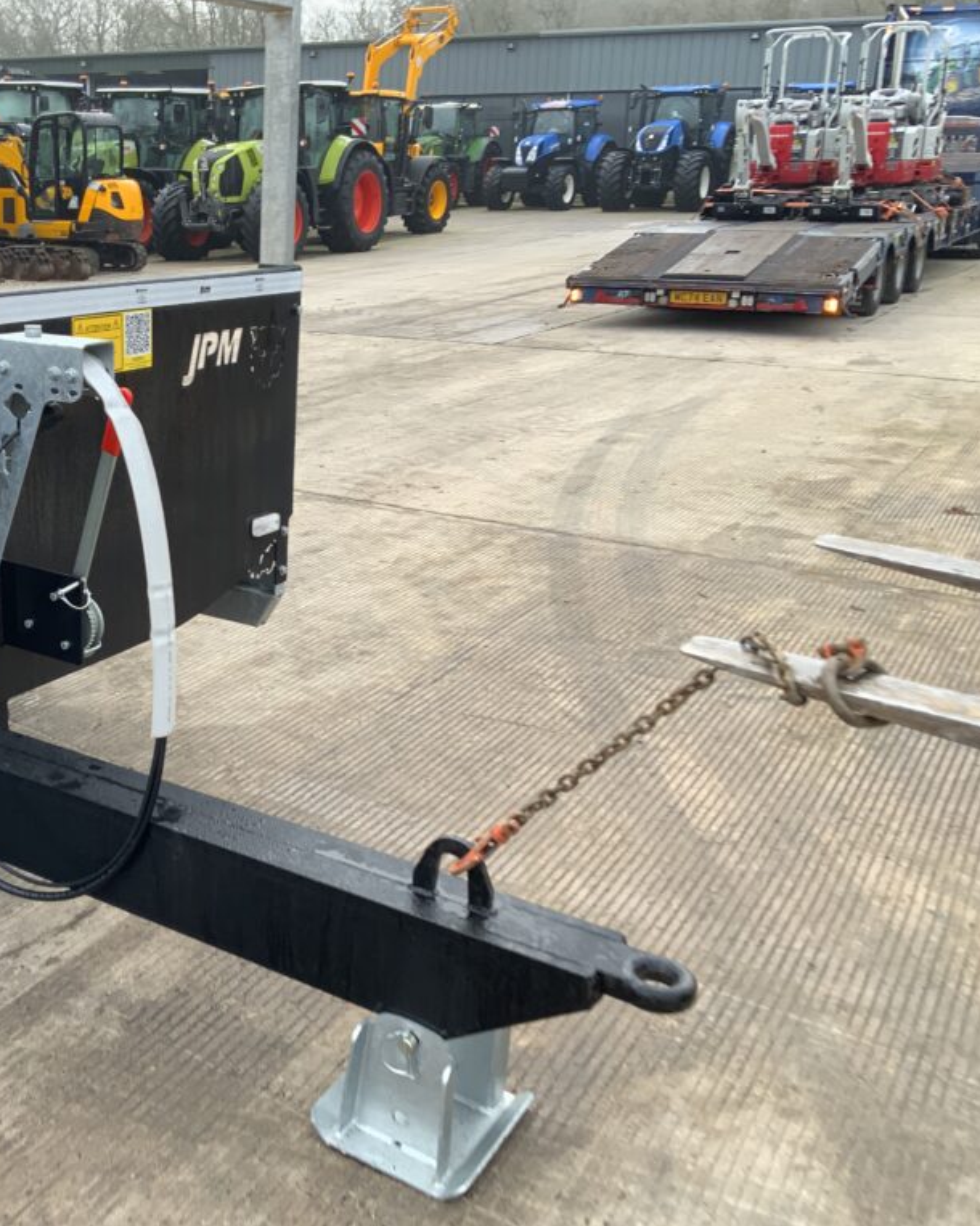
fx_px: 1378
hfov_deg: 37.7
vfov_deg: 47.9
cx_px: 191
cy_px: 611
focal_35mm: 38
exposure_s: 1/124
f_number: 1.8
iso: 16
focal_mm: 3
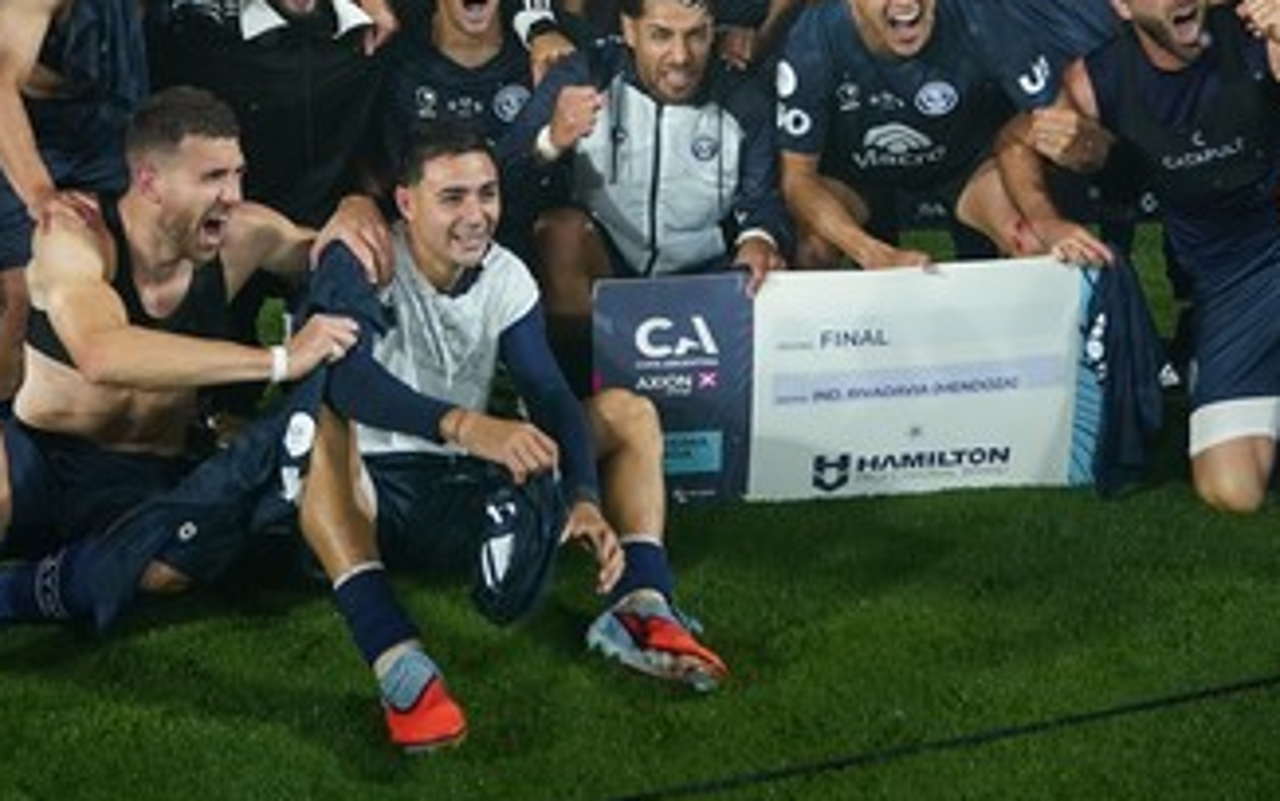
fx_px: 1884
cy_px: -43
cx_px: 609
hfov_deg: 37.5
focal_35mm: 54
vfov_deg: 22.8
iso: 3200
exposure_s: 1/1600
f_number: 2.8
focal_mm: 24
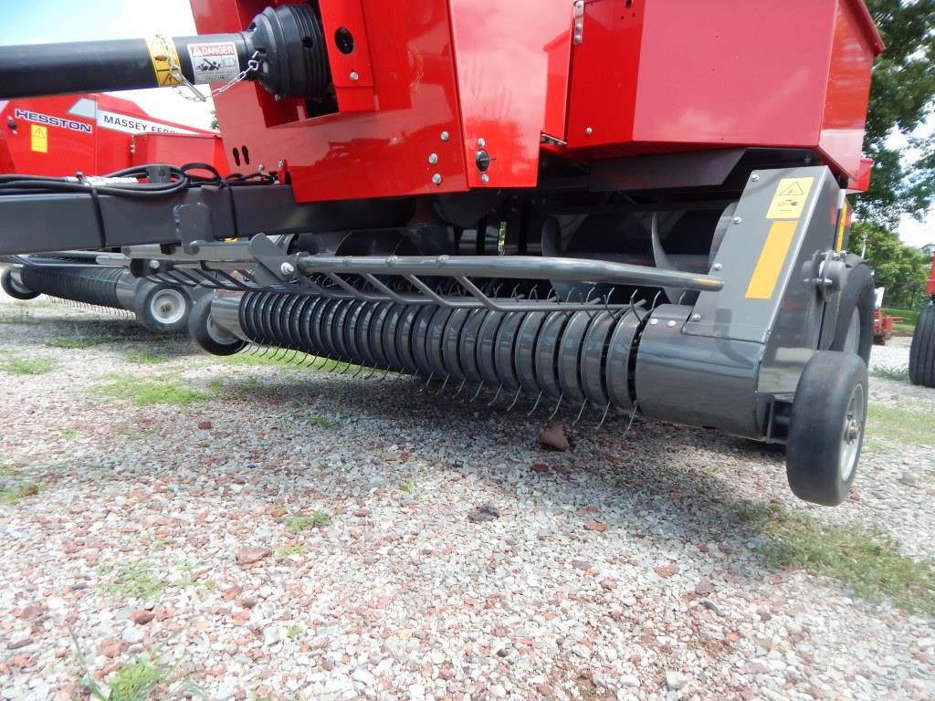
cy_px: 350
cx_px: 468
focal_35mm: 22
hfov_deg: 76.4
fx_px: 594
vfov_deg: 61.1
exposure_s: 1/500
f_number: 3
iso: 125
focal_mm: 4
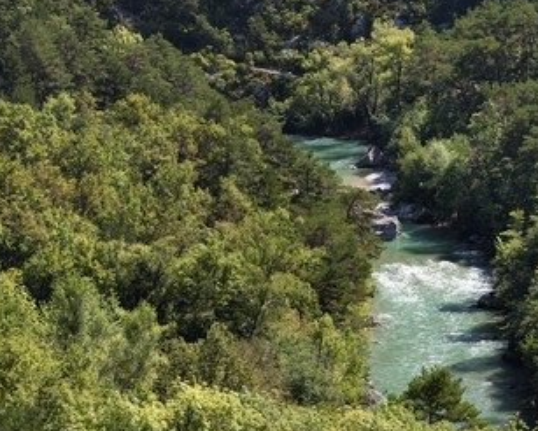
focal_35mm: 199
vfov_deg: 7.8
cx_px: 352
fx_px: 3171
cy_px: 237
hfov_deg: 9.7
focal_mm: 155
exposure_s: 1/160
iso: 200
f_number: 13
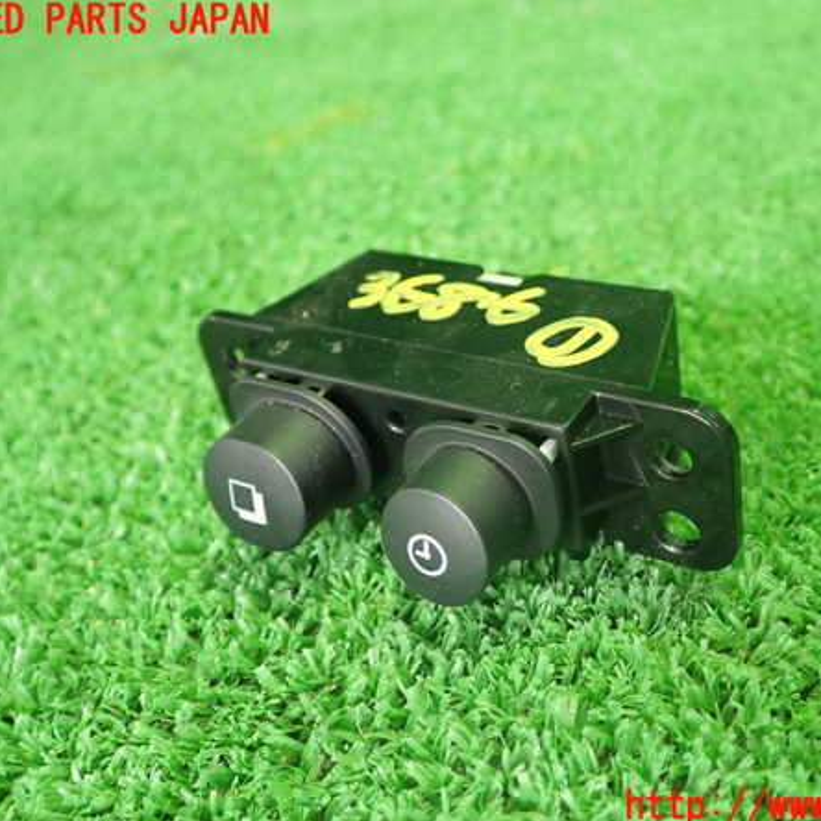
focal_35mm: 43
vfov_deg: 39.2
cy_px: 414
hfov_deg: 39.0
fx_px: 1154
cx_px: 488
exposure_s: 1/40
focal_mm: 6.37
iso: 800
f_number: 2.5
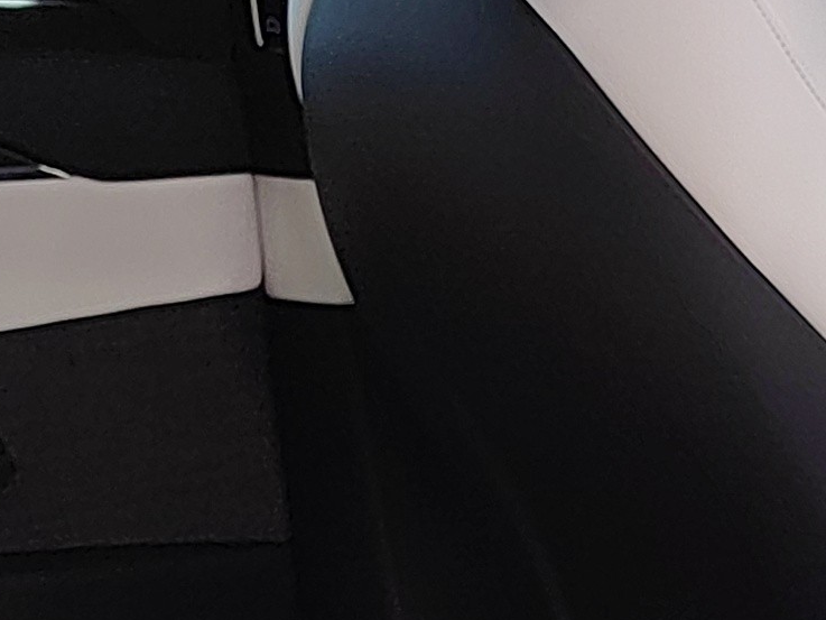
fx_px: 3413
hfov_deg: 13.3
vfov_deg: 10.3
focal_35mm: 143
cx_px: 1077
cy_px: 608
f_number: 1.9
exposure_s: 1/50
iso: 772
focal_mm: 5.52
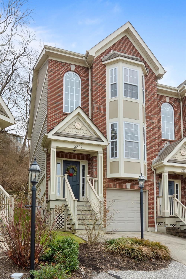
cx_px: 93
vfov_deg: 67.4
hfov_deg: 47.9
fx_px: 209
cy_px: 140
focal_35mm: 27
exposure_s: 1/125
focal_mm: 18
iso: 250
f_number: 9
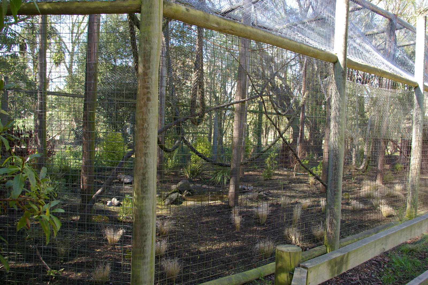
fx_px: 321
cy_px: 142
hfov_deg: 67.4
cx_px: 214
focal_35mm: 27
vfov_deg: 47.9
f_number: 6.7
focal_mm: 18
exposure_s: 1/60
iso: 400
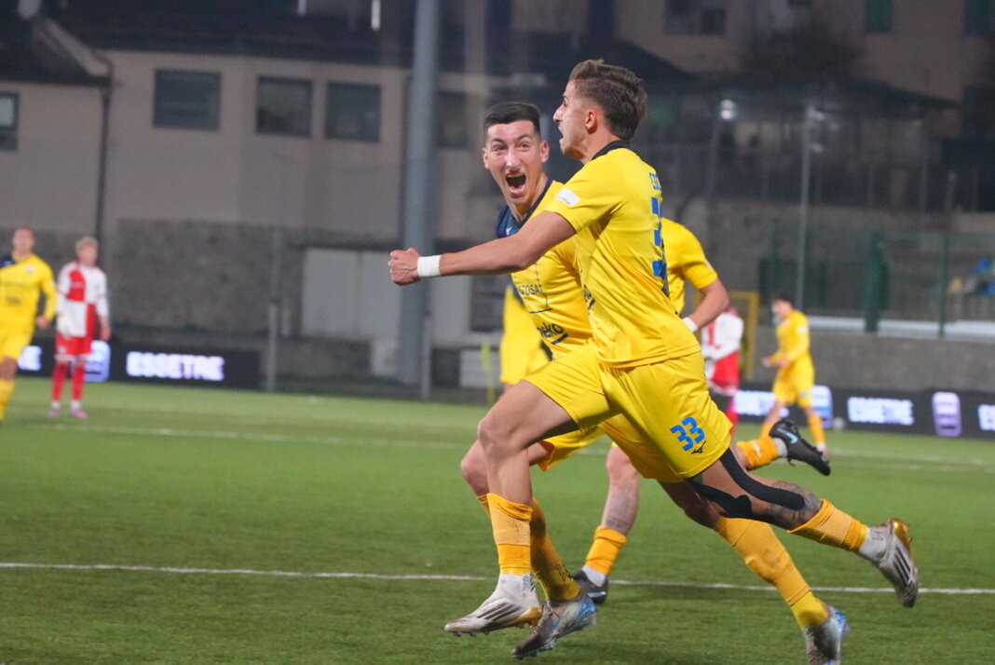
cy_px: 332
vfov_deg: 7.5
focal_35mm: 184
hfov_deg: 11.2
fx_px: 5090
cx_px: 498
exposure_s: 1/1000
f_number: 5
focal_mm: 123
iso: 10000
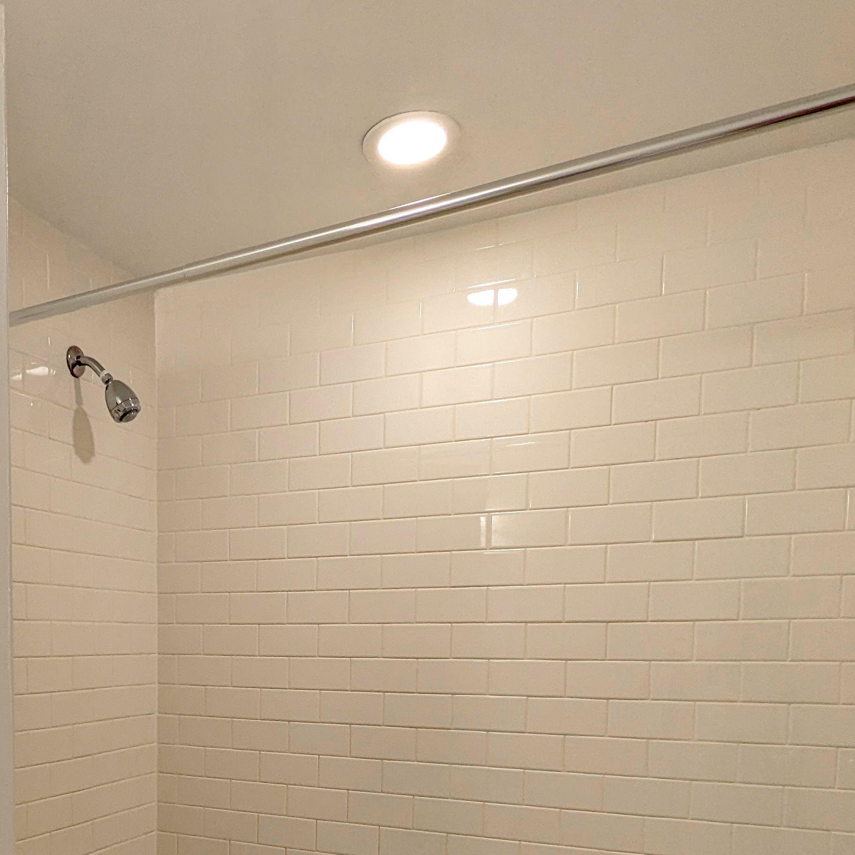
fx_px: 866
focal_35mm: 31
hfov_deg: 50.2
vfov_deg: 48.8
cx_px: 205
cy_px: 713
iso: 291
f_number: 2.2
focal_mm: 2.35
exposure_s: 1/90.1
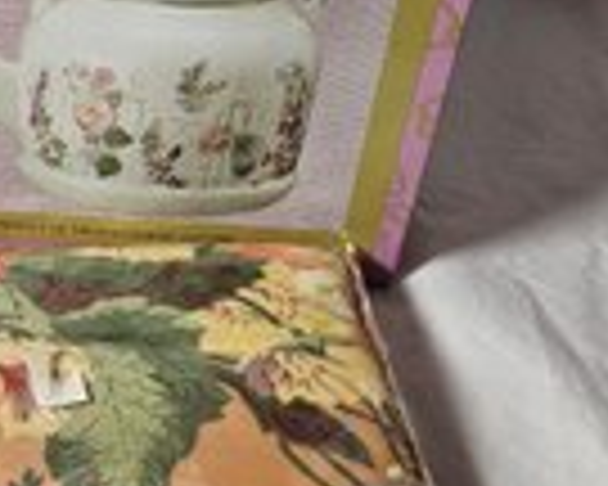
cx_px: 20
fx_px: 1026
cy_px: 178
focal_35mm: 57
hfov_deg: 30.9
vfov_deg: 26.6
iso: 125
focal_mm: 5.4
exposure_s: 1/120
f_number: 1.8
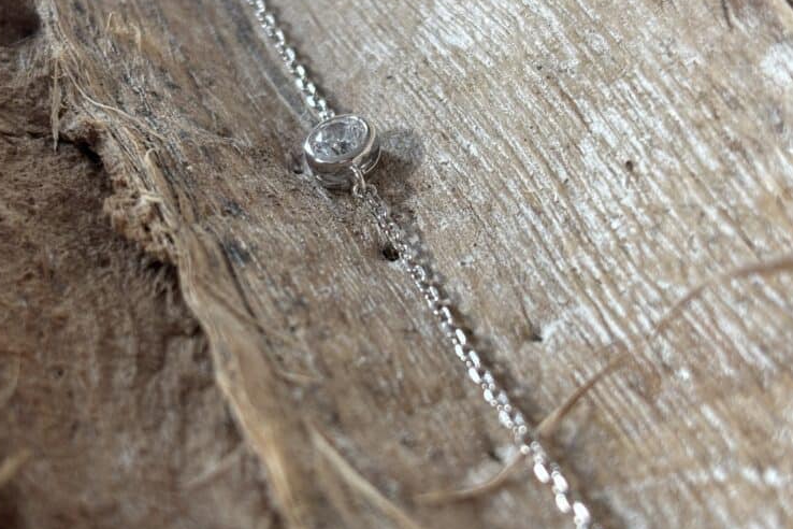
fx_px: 1652
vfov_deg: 18.2
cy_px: 267
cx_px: 404
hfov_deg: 27.0
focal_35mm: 75
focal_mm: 5.96
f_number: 1.6
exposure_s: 1/100
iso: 50
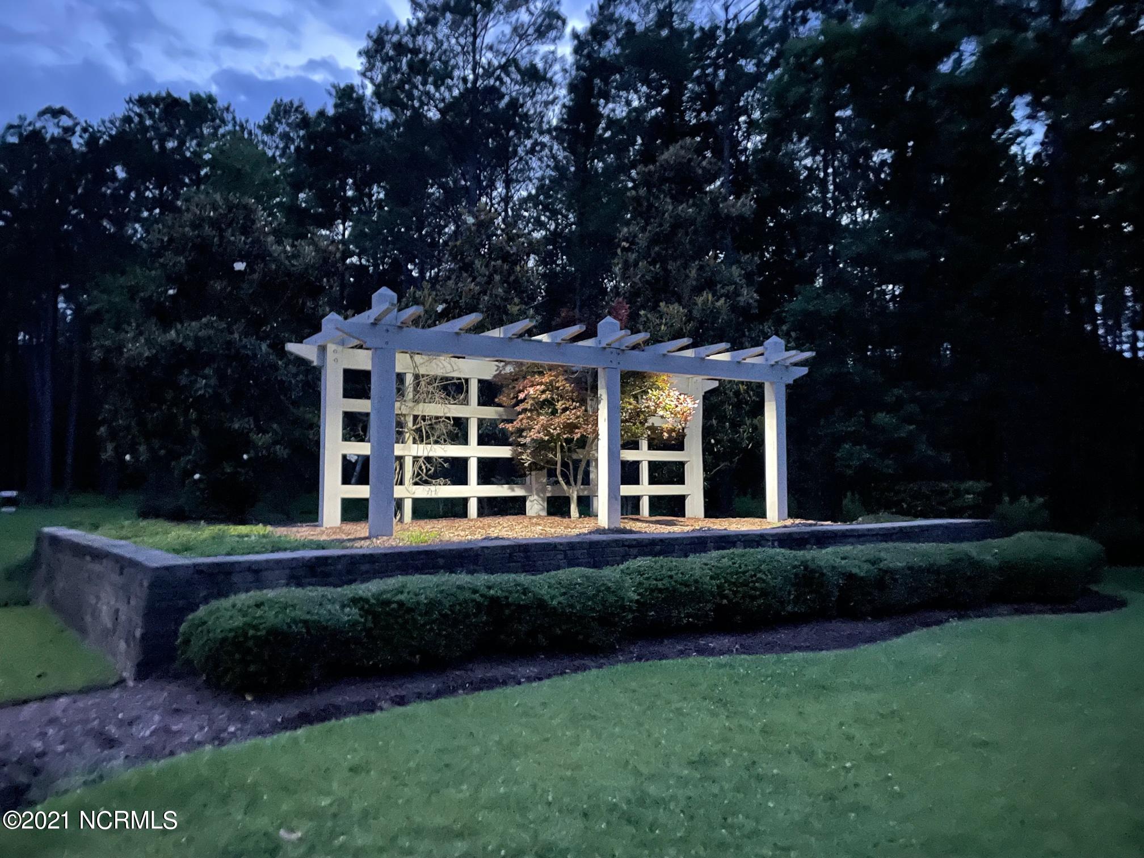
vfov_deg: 53.1
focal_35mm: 26
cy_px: 429
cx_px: 572
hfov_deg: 67.3
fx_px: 859
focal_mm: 4.2
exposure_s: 1/2
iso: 1000
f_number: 1.6
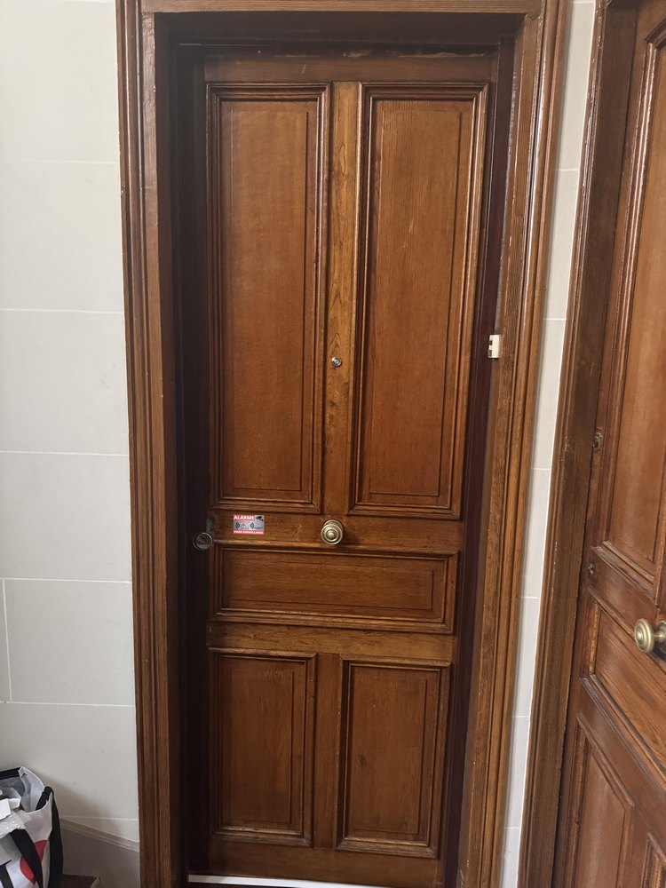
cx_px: 333
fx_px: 616
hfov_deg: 56.8
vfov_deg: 71.6
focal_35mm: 24
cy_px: 444
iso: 1000
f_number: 1.78
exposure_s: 1/33
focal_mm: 6.76
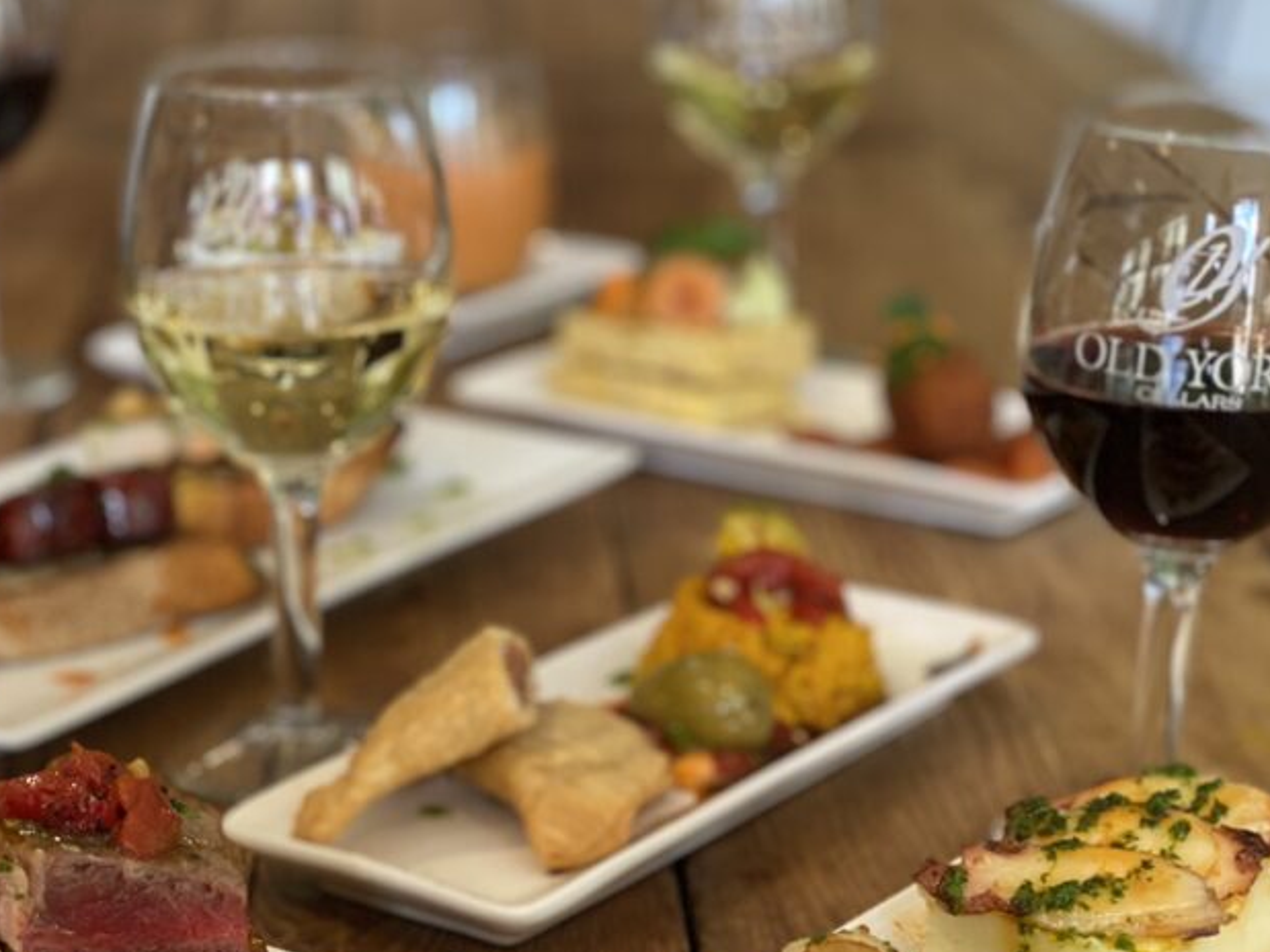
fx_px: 3155
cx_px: 466
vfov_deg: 17.1
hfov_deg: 22.7
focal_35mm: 86
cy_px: 687
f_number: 2
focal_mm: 6
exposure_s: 1/40
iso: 125
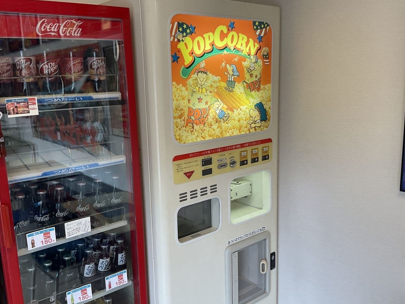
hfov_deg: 53.9
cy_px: 157
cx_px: 191
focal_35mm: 34
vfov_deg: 41.8
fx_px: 398
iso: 50
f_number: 1.8
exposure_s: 1/100
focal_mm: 3
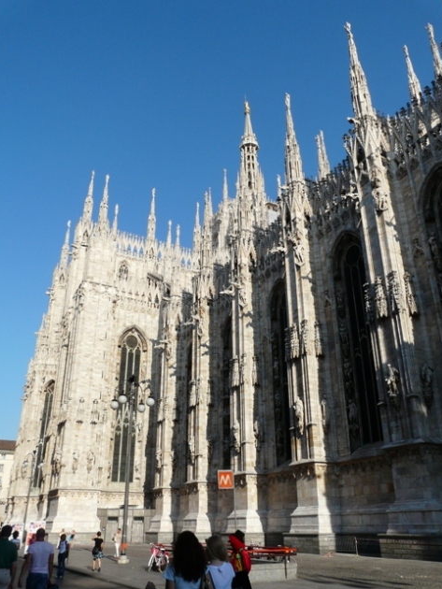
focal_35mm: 29
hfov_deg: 48.3
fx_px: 493
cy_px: 298
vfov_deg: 61.6
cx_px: 226
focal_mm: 4.6
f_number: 5.6
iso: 100
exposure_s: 1/320
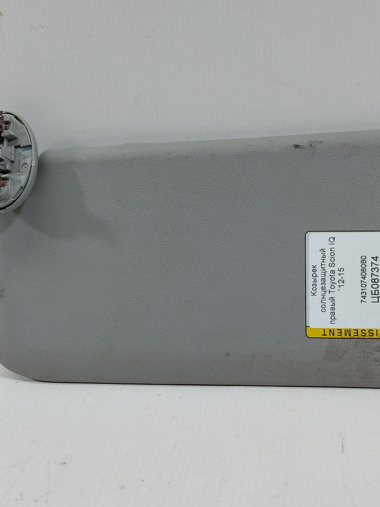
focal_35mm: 33
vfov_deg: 55.4
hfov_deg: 41.4
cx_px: 292
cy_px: 250
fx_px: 483
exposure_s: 1/50
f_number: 1.8
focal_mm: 5.23
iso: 64
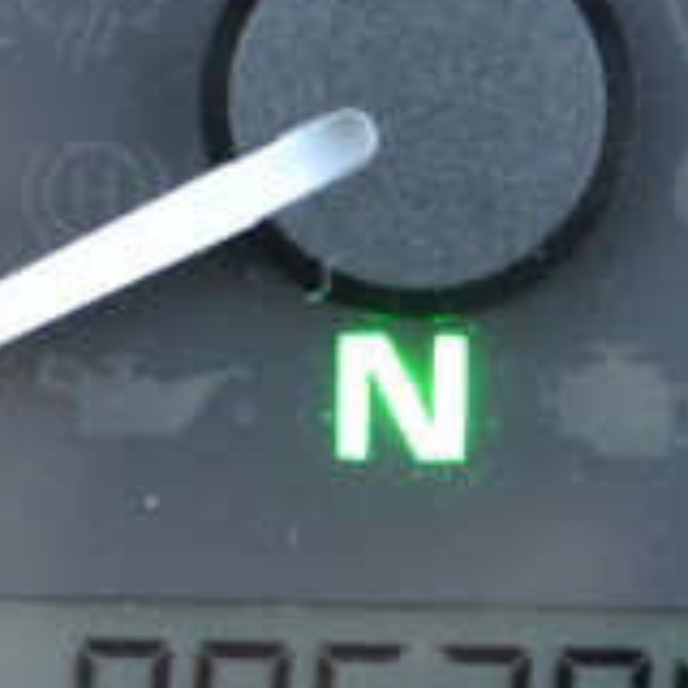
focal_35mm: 496
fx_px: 11153
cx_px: 366
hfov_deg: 3.5
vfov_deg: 3.5
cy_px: -30
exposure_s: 1/50
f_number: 5.6
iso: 400
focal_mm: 52
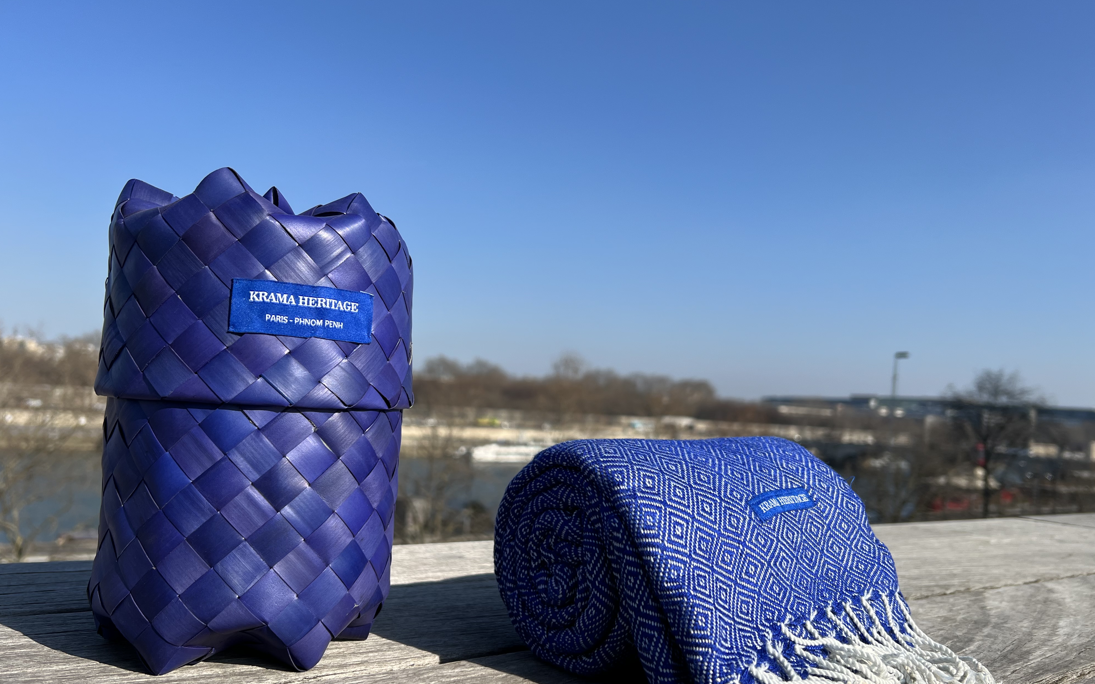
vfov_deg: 44.3
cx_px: 551
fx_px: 836
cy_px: 405
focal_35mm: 28
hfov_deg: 66.5
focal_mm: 5.7
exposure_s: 1/4444
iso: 50
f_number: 1.5
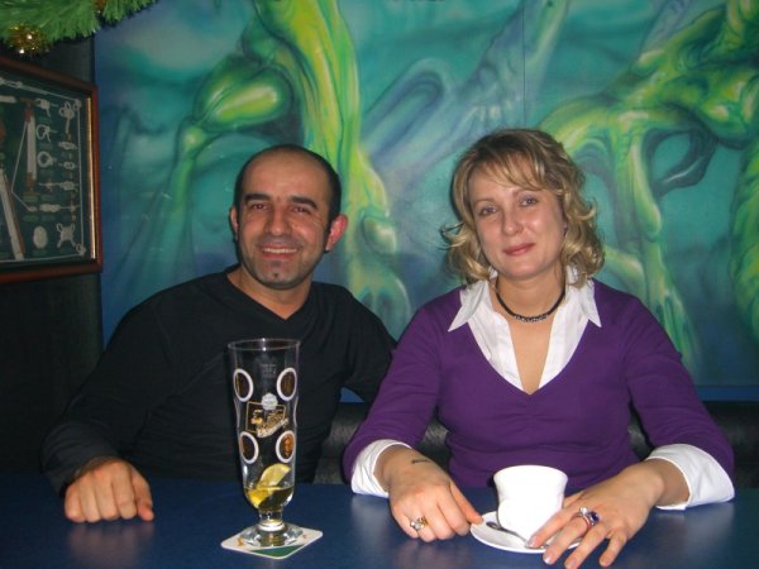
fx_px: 833
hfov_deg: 49.0
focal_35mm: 38
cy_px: 284
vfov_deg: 37.7
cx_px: 380
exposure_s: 1/60
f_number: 2.8
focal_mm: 7.9
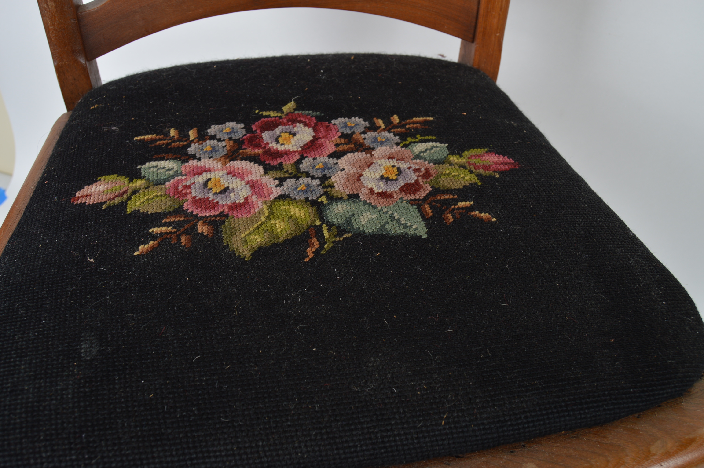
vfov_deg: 39.9
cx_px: 352
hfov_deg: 57.3
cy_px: 234
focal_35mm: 33
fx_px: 645
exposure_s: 1/80
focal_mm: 22
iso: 100
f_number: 5.6
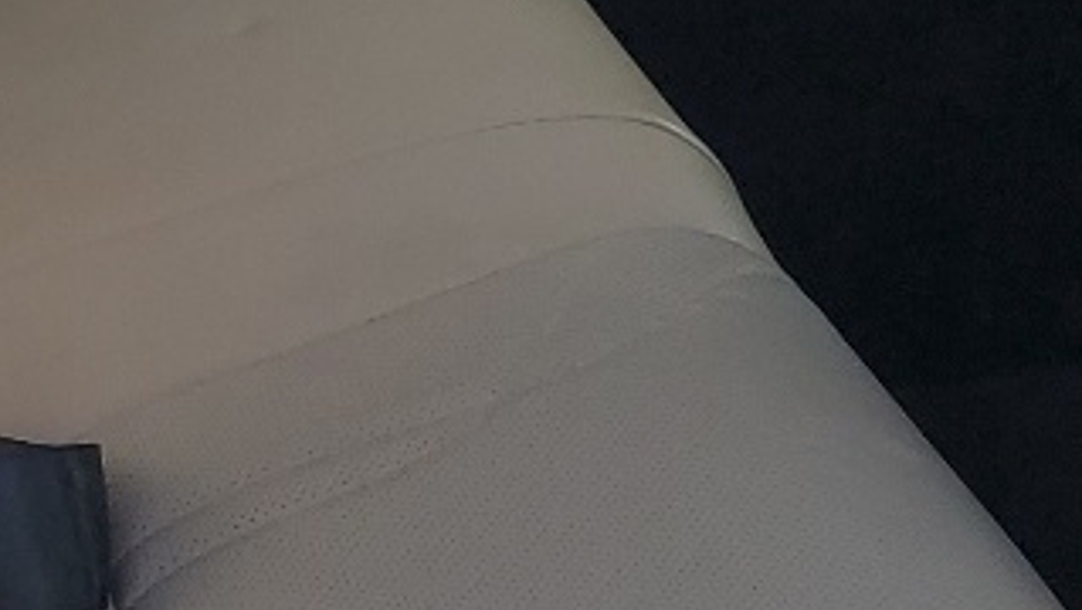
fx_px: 4077
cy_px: -383
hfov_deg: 15.0
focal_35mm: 142
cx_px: 204
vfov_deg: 8.3
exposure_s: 1/312
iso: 50
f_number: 1.5
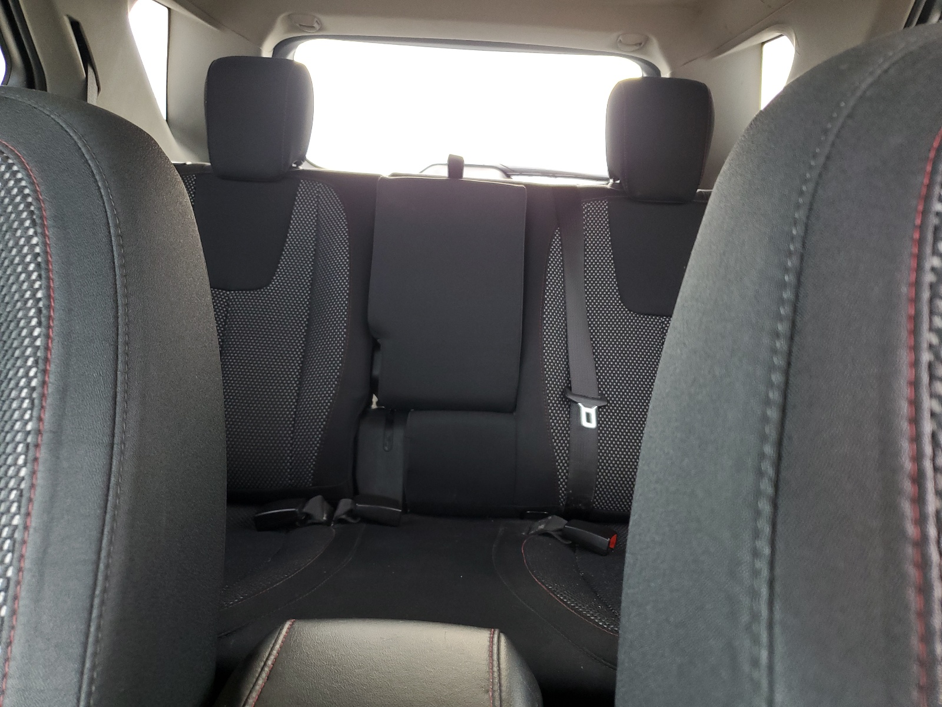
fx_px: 708
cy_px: 354
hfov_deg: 67.3
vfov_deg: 53.1
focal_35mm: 26
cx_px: 471
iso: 82
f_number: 1.5
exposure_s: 1/60.2
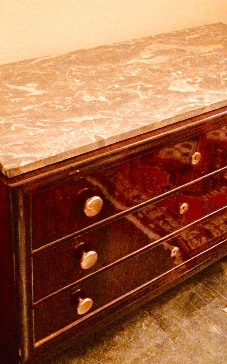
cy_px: 177
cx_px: 125
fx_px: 465
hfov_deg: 27.4
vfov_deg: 42.6
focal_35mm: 47
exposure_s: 1/17
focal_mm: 4.15
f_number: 2.2
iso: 800
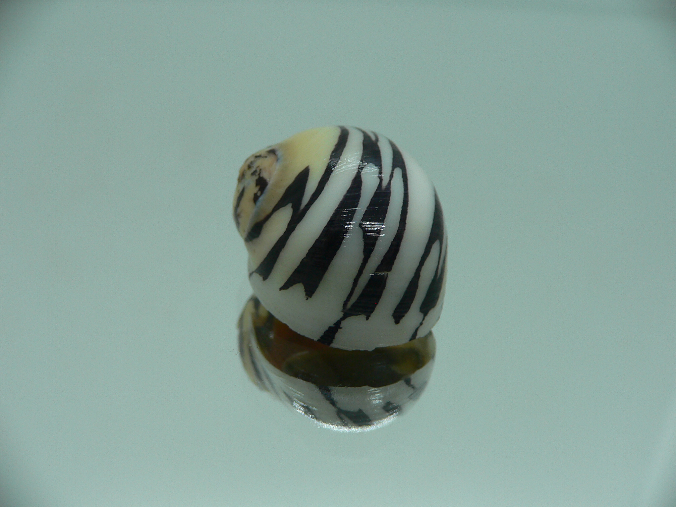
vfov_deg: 40.7
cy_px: 254
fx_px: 683
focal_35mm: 35
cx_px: 338
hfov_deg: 52.6
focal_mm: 4.6
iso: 80
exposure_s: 1/60
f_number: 2.8
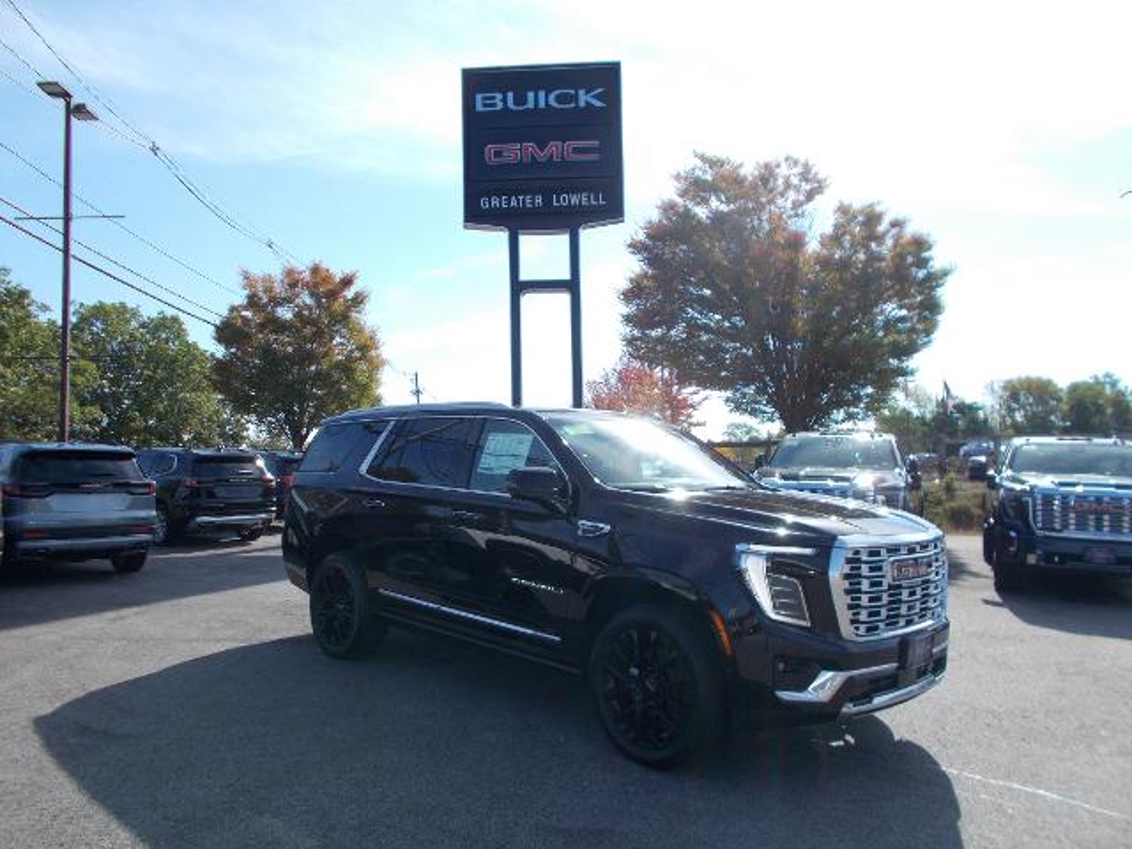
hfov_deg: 67.3
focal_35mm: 26
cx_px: 566
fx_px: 850
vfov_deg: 53.1
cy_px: 424
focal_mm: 4.6
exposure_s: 1/100
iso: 80
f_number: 8
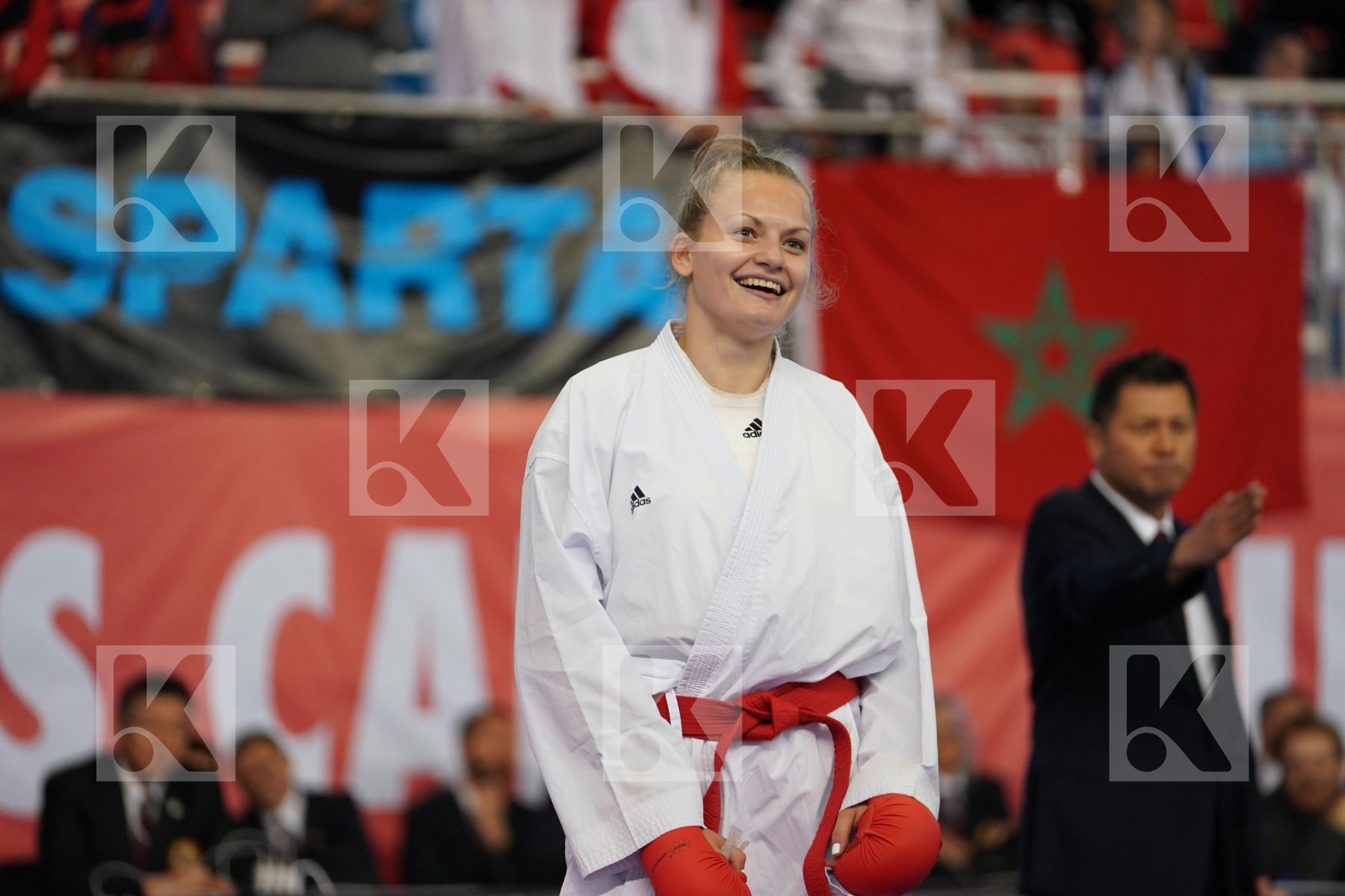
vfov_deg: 8.4
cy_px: 448
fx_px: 6127
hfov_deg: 12.5
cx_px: 672
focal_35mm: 164
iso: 2000
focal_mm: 164
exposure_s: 1/1000
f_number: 2.8
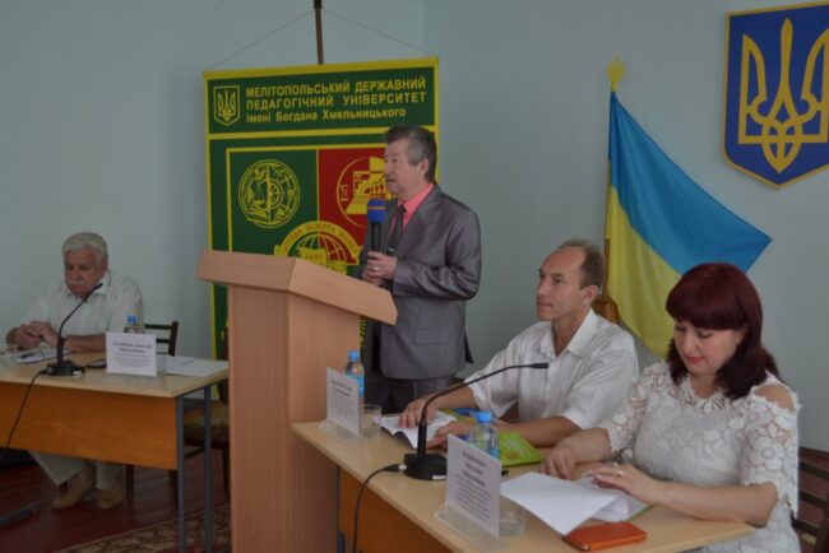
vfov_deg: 36.9
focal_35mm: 36
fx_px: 829
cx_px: 414
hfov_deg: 53.1
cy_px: 276
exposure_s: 1/30
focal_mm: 24
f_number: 4
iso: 160
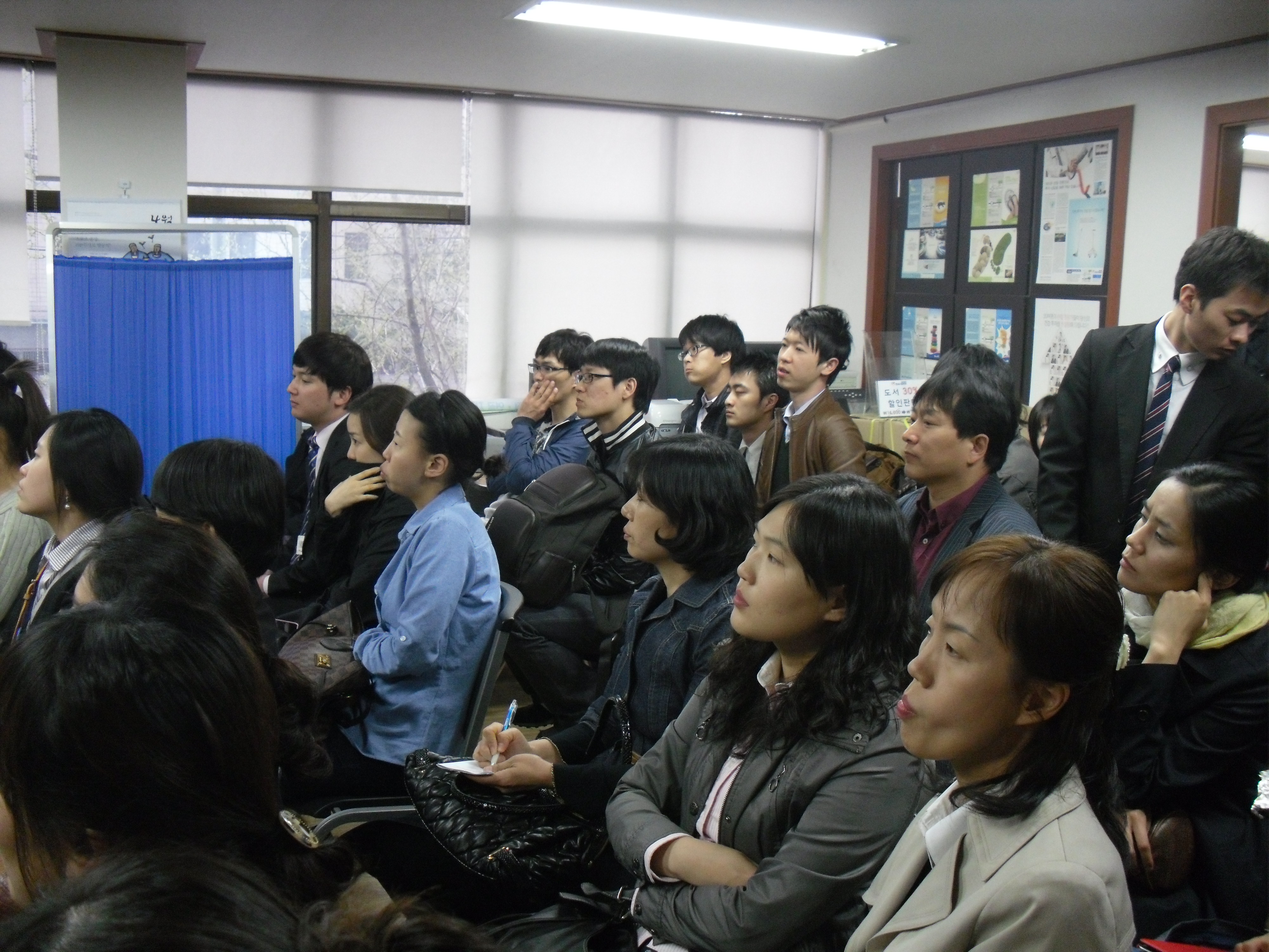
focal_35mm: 35
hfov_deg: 52.6
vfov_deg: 40.7
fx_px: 1283
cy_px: 476
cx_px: 634
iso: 400
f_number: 3
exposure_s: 1/43
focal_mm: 6.3
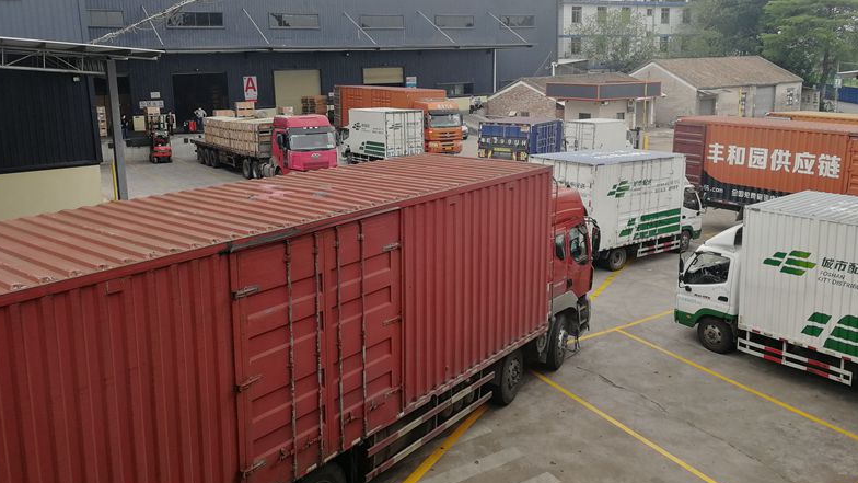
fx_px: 683
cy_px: 187
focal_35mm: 30
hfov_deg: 64.3
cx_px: 424
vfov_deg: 38.7
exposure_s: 1/321
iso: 50
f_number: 2.2
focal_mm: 3.95
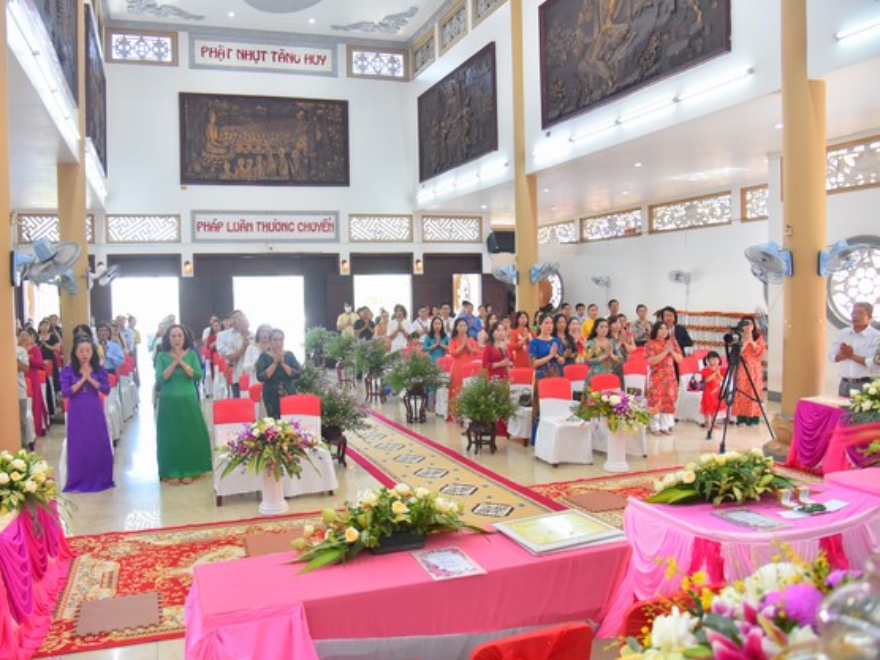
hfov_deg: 65.1
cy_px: 324
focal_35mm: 27
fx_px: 686
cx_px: 386
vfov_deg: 51.4
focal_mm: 24
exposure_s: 1/125
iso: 1250
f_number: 4.5
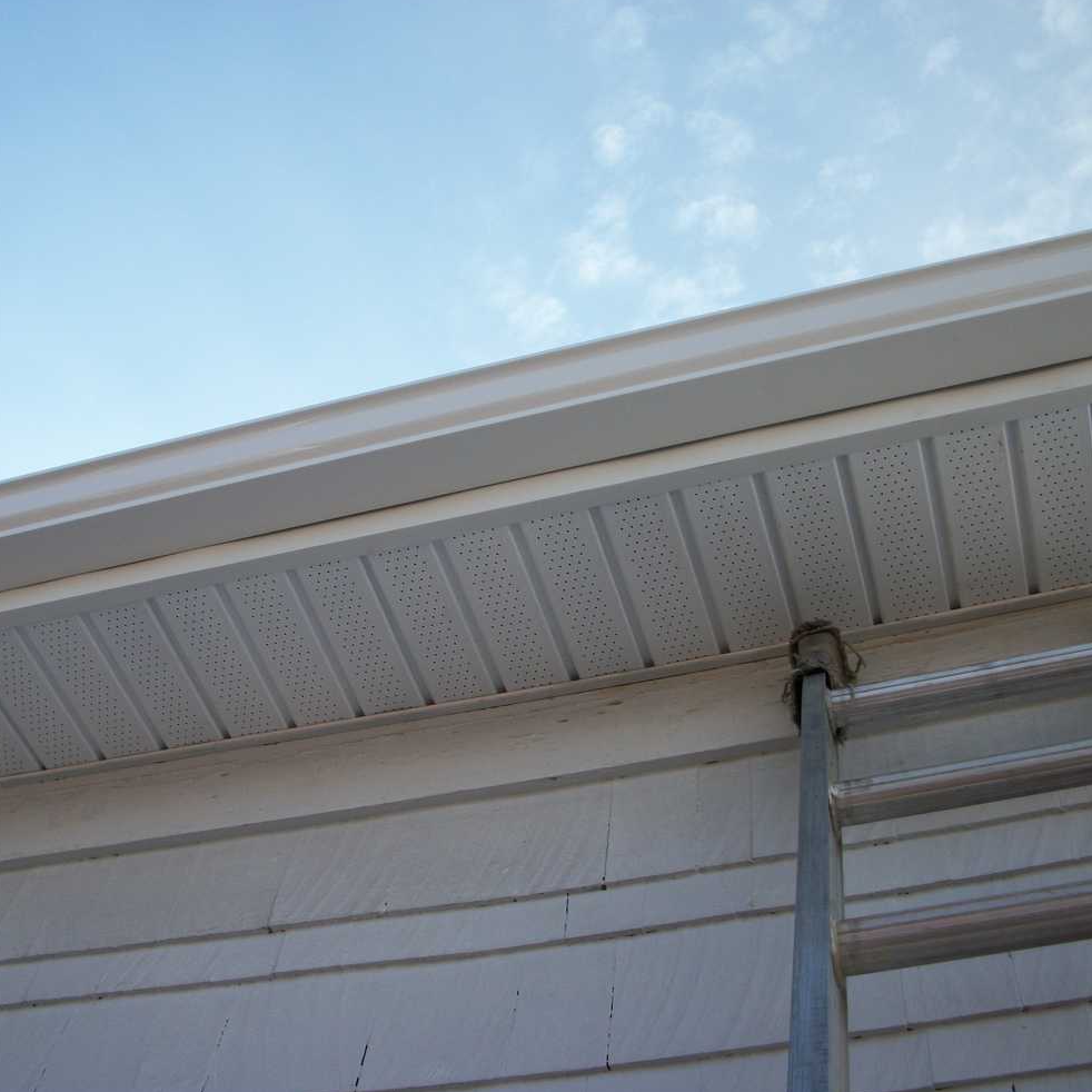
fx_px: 1499
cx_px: 573
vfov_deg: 40.0
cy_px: 542
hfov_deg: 40.0
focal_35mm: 42
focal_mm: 6.3
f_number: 3.1
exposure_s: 1/640
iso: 80
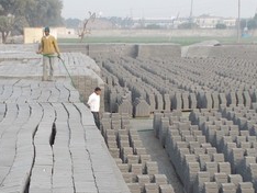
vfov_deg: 22.7
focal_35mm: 64
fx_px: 476
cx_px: 94
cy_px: 152
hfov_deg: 30.1
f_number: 3.4
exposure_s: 1/200
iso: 80
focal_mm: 5.3
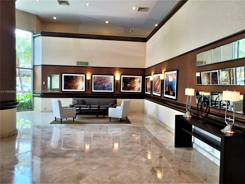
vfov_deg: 54.9
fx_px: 177
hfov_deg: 69.4
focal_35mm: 25
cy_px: 92
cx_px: 122
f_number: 1.8
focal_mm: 4.6
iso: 250
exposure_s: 1/40
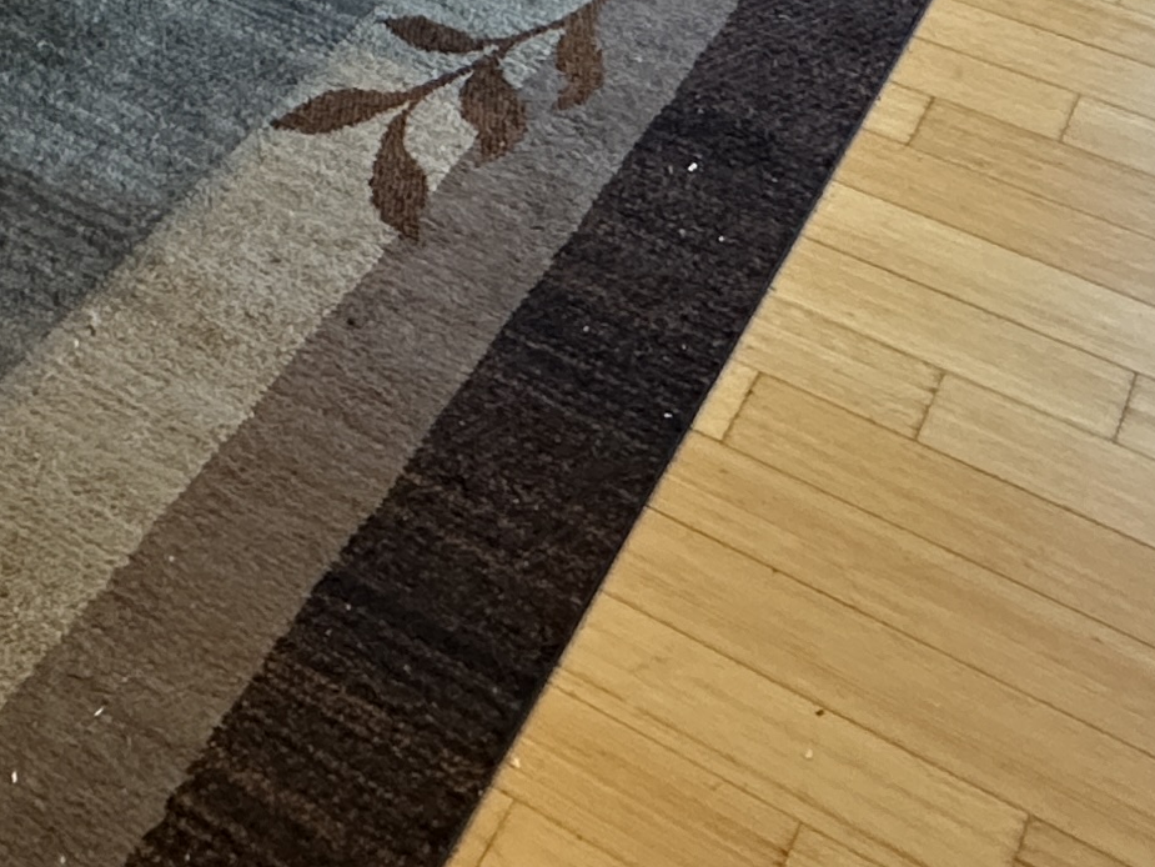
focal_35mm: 61
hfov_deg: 31.5
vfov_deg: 19.5
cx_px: 393
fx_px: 2036
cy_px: -581
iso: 250
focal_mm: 2.22
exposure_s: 1/60
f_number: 2.2
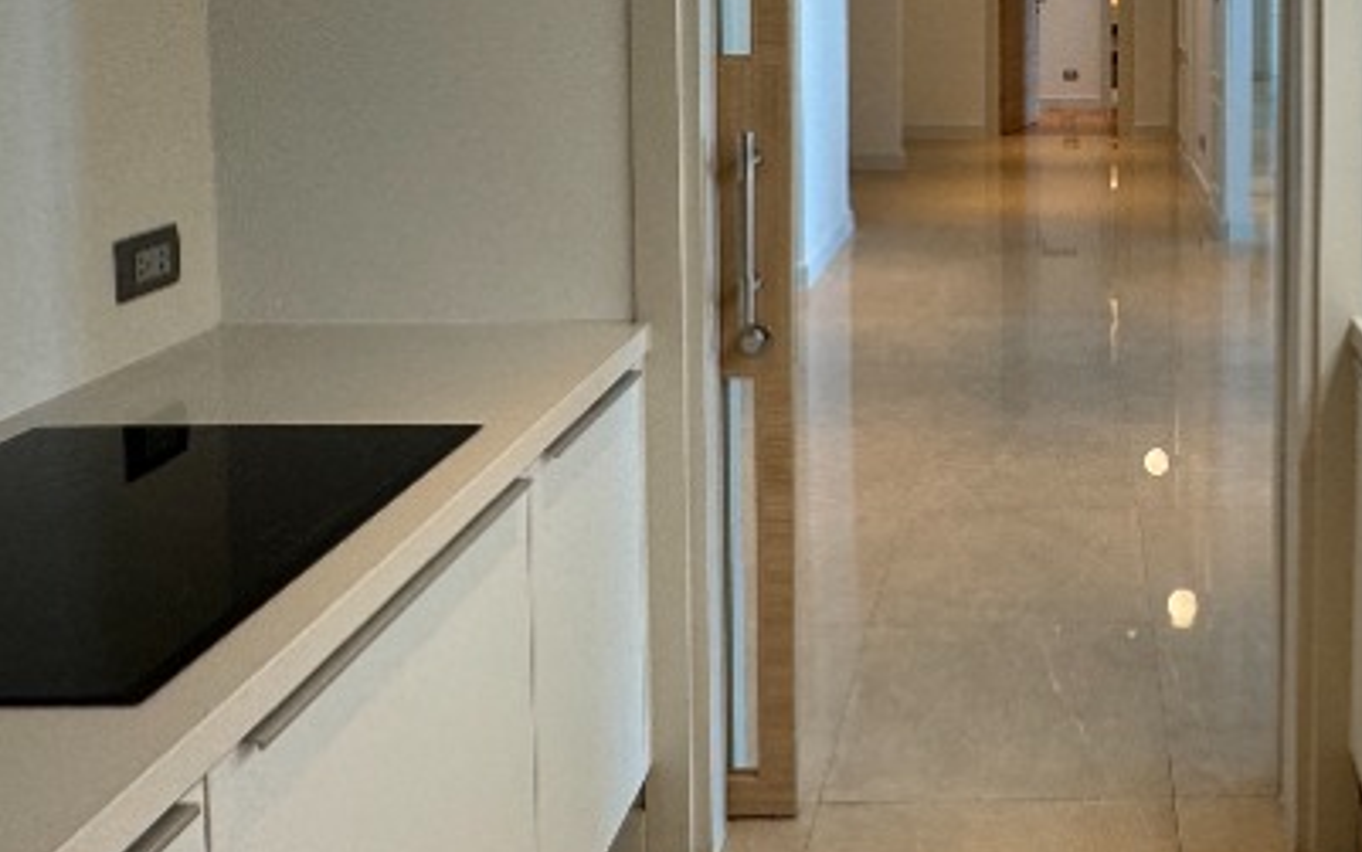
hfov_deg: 49.6
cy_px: 44
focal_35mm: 37
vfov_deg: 32.3
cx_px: 1094
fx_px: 1374
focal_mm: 2.22
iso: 125
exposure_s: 1/100
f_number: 2.2
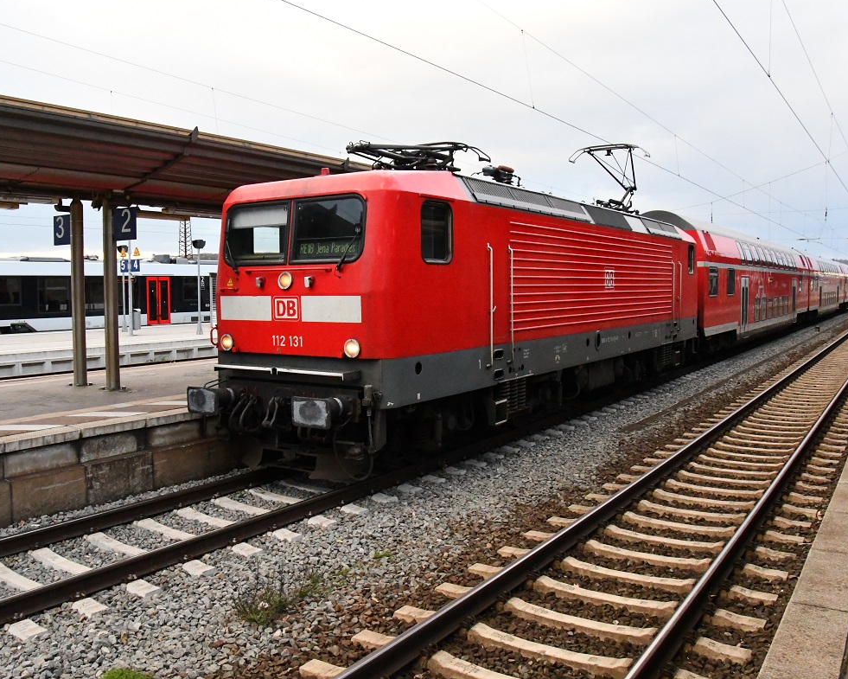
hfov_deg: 57.0
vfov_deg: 47.1
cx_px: 373
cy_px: 334
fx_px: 778
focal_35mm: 31
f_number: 11
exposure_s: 1/400
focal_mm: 18
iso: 8000
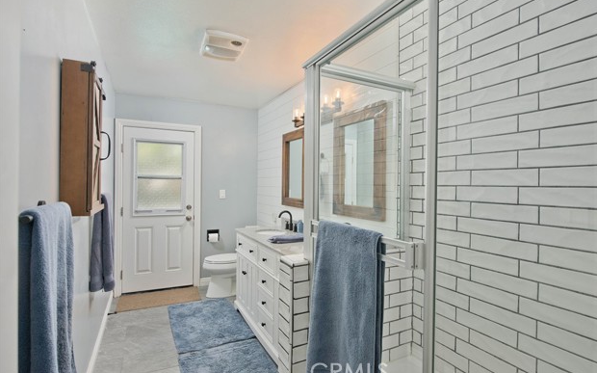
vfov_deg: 59.6
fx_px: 325
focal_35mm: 20
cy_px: 180
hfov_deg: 85.1
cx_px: 306
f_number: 6.3
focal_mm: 19
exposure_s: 1/200
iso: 400
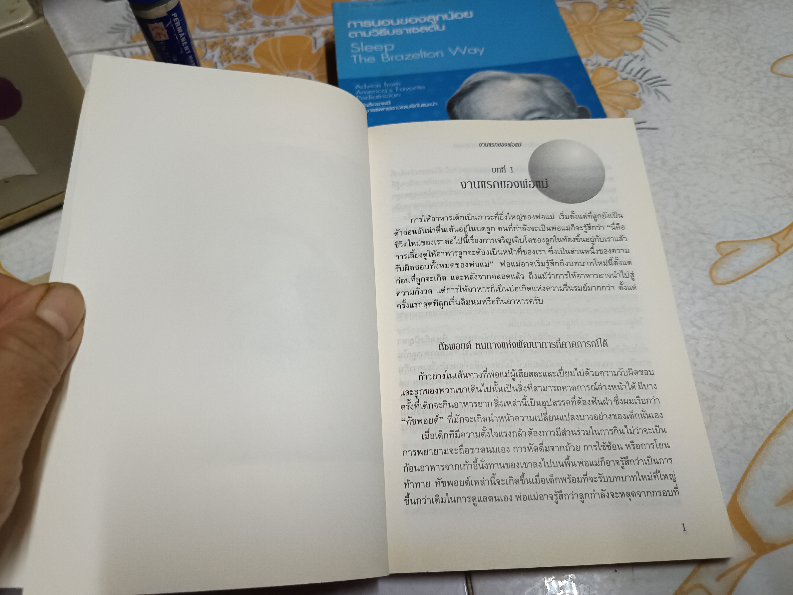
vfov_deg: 54.9
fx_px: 573
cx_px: 384
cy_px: 306
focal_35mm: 25
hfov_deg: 69.4
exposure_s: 1/50
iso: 986
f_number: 1.7
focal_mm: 5.31
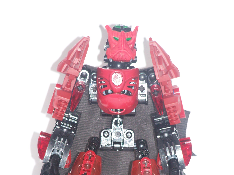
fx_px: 1967
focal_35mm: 291
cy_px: 144
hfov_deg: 6.8
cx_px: 117
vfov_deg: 5.1
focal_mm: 36.2
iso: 80
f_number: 3.2
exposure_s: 1/160
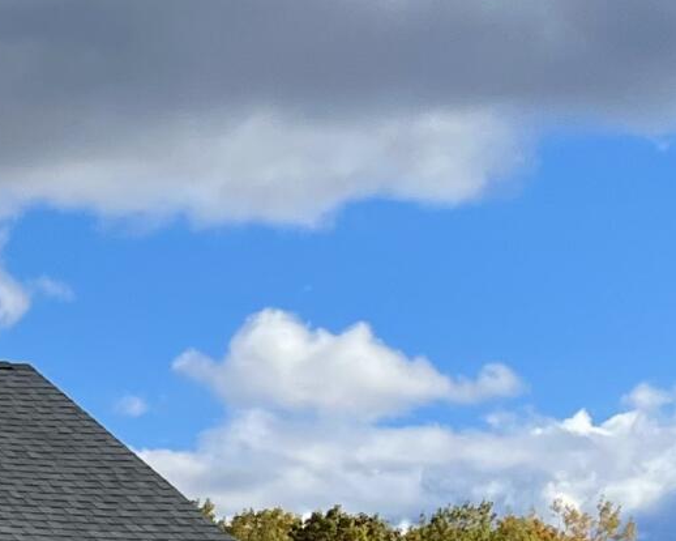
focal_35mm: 147
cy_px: 843
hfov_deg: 12.0
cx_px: -589
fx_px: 2940
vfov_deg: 10.1
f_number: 1.6
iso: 50
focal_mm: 5.1
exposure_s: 1/4016
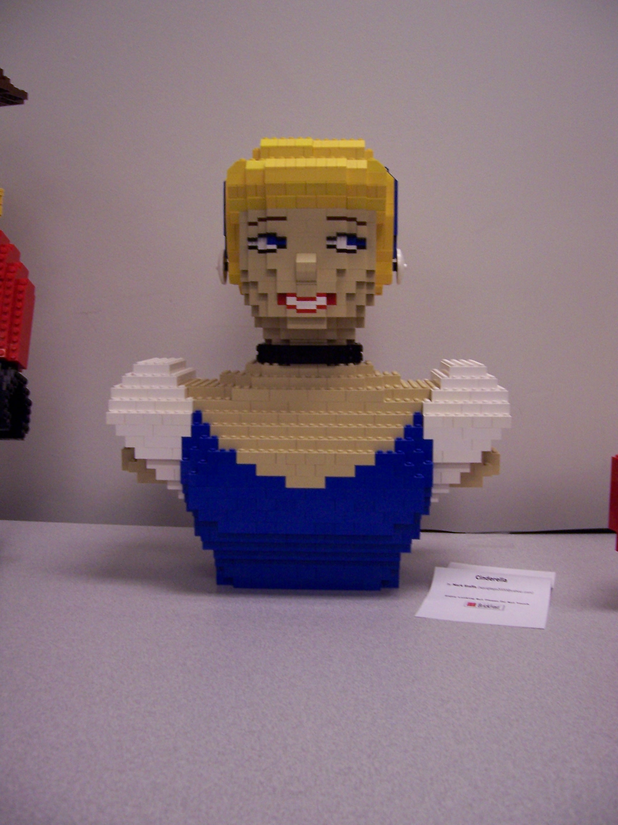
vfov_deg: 51.4
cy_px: 412
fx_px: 857
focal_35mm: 36
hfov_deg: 39.7
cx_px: 309
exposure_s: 1/30
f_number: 3
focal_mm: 6
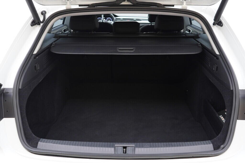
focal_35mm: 36
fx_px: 245
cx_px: 122
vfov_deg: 36.9
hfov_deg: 53.1
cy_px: 82
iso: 200
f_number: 2.8
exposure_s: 1/40
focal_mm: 24
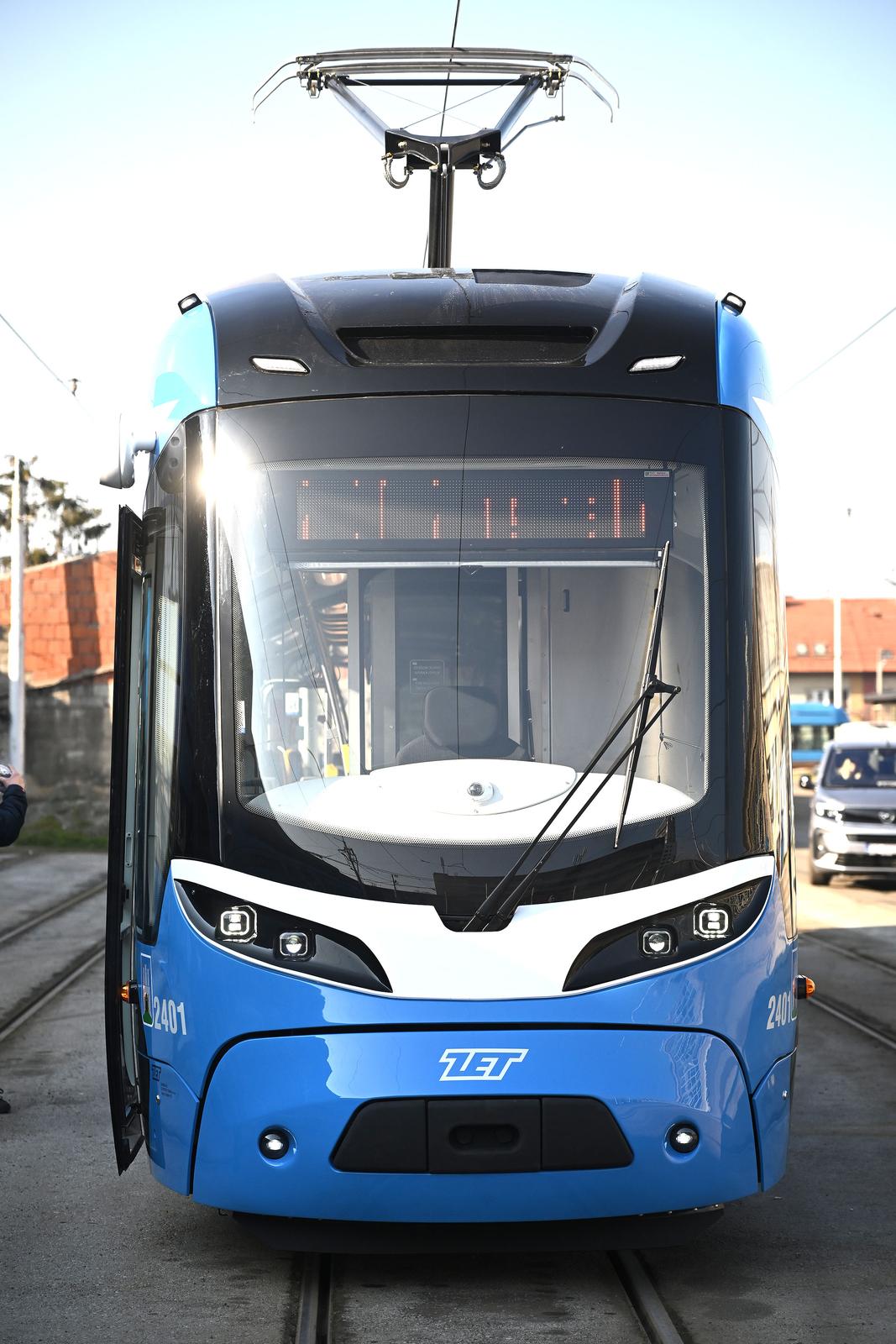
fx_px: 3172
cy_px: 672
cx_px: 448
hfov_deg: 16.1
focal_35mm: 85
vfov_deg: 23.9
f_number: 4
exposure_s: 1/2500
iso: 500
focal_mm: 85
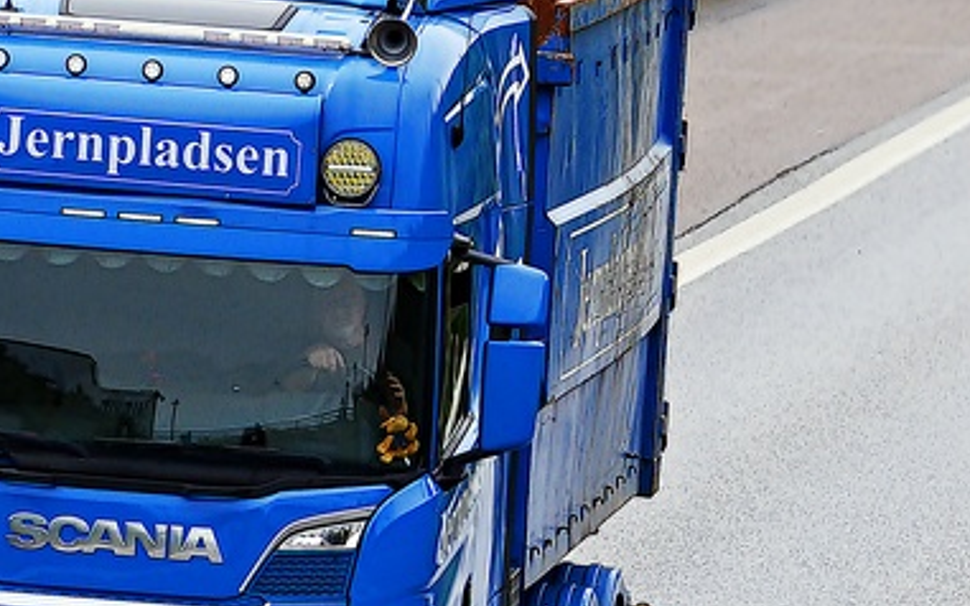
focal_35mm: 864
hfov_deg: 2.4
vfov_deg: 1.5
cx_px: 158
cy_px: 451
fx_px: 22837
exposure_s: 1/1250
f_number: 9
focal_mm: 270
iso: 640
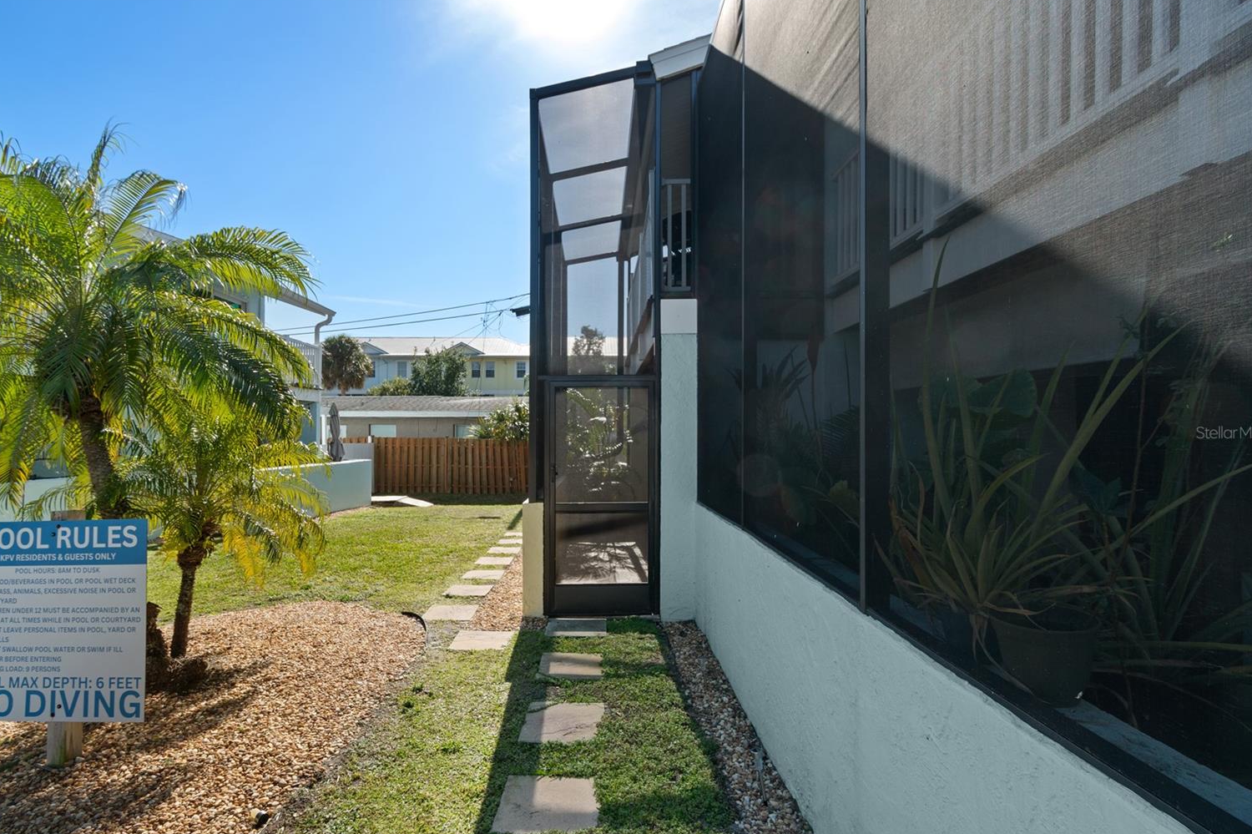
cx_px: 603
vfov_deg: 73.7
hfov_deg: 96.7
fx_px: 556
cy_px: 432
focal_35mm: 16
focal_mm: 10
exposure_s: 1/100
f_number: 7.1
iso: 100
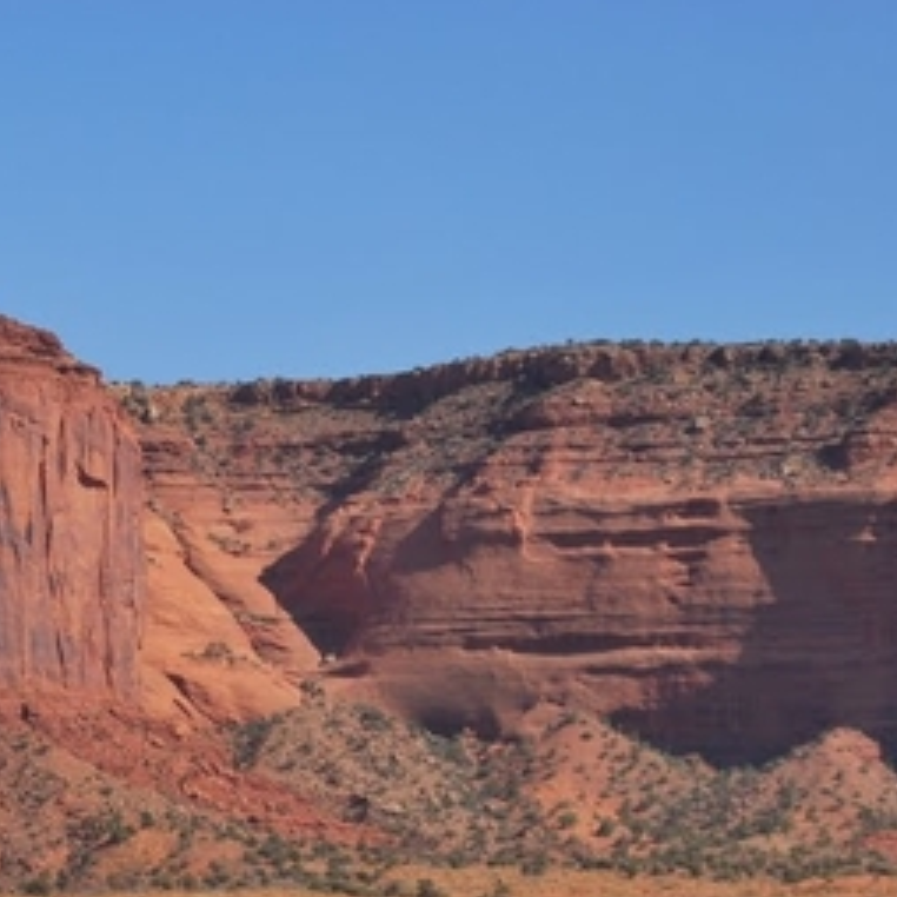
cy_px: 692
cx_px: 49
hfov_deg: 8.3
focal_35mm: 211
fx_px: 6186
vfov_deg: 8.3
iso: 100
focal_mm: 70
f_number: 6.3
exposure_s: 1/640
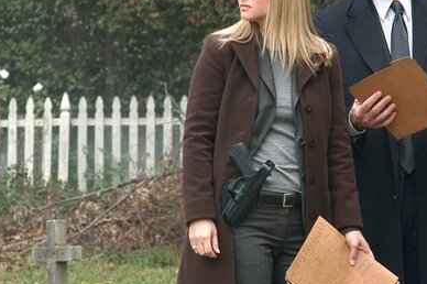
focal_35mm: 263
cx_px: 434
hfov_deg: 7.8
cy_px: 141
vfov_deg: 5.2
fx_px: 3117
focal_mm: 85
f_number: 8
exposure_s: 1/125
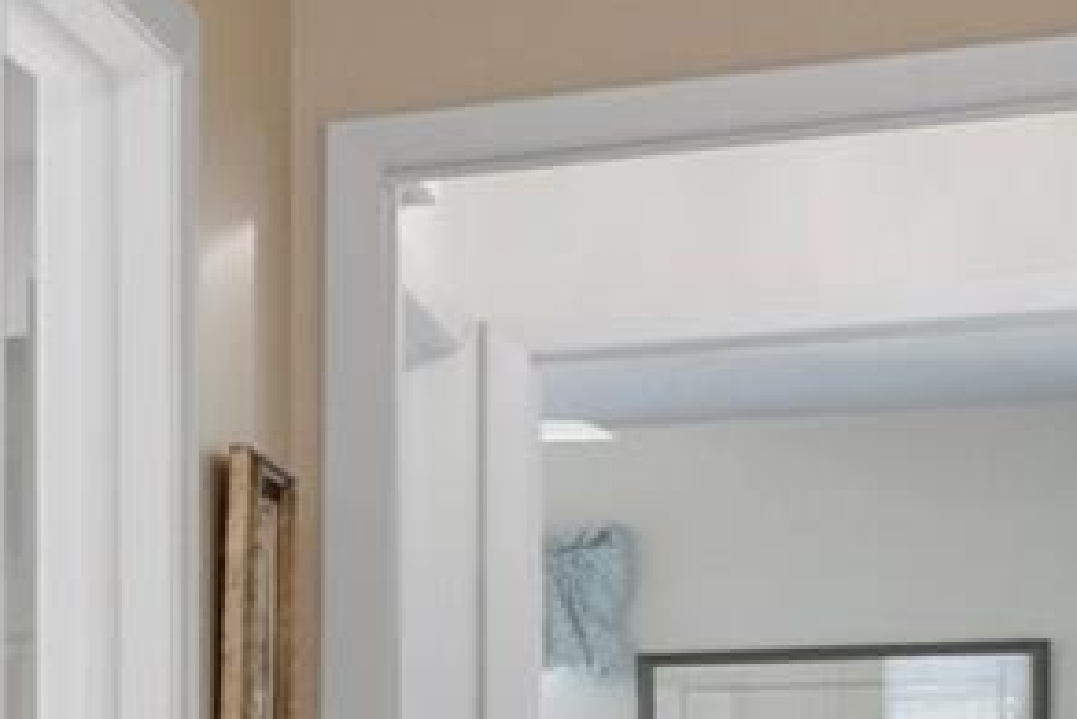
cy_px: 1099
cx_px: -1630
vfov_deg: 12.2
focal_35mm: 107
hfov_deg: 13.2
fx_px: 3195
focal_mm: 13
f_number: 8
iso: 320
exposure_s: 1/2
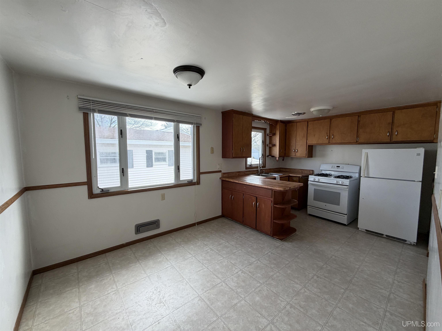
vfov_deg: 85.7
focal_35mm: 14
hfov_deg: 102.1
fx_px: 179
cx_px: 221
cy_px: 166
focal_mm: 2.22
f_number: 2.2
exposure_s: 1/121
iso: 100
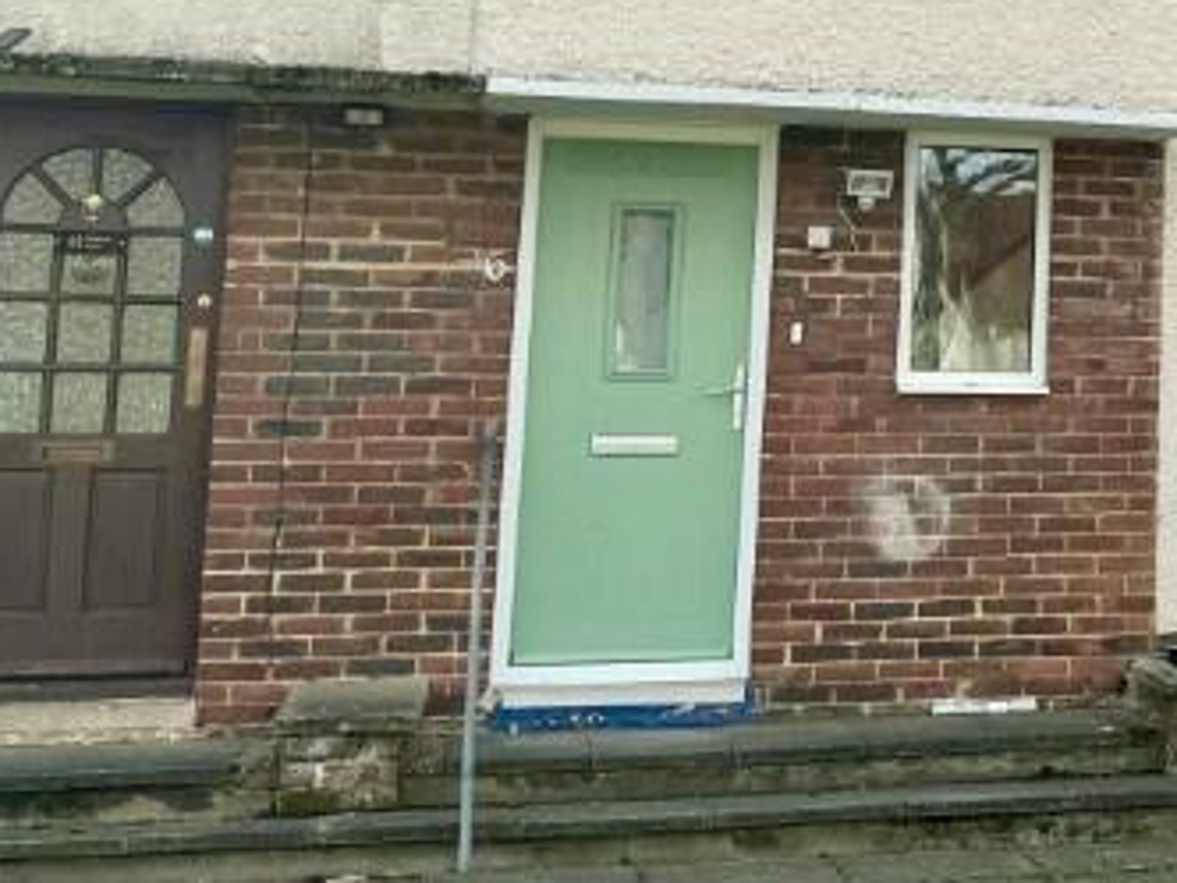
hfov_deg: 24.3
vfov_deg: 19.5
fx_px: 2516
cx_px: 1347
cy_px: 92
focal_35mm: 74
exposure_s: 1/1721
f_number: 1.78
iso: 80
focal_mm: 6.86
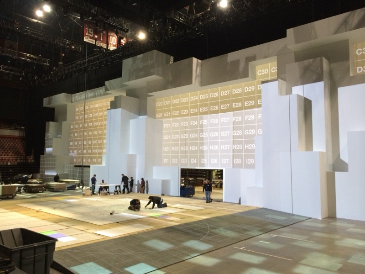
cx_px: 182
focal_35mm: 30
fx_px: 316
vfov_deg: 46.8
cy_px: 137
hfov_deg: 60.0
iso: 160
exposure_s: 1/30
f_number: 2.2
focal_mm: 4.12
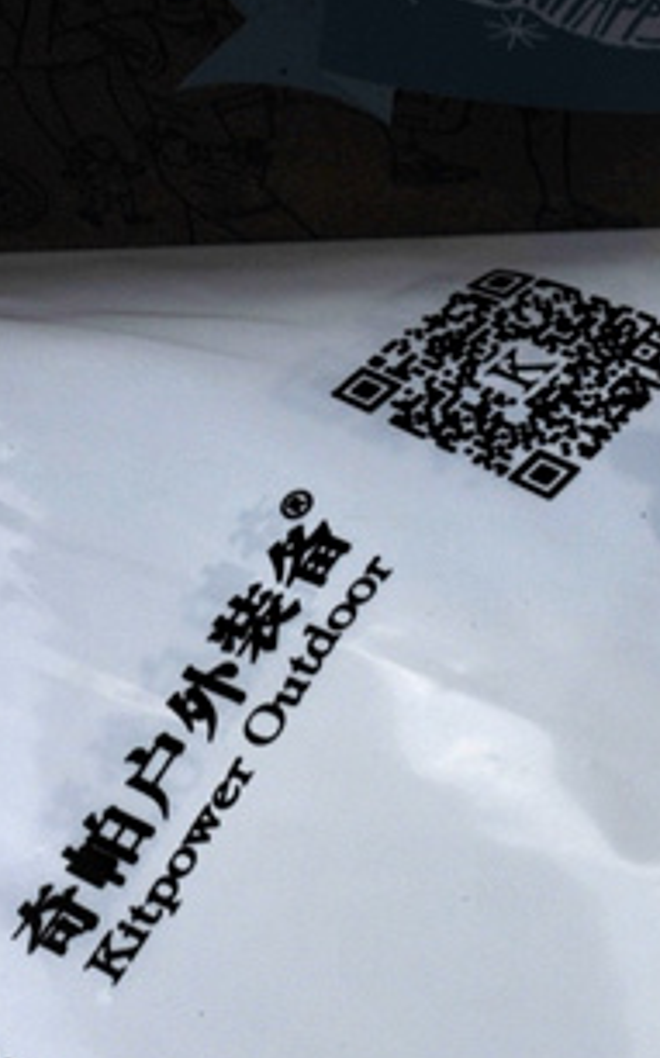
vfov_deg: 17.2
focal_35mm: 121
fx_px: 3486
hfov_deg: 10.8
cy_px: 532
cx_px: 437
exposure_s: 1/10
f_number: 22
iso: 320
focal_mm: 55
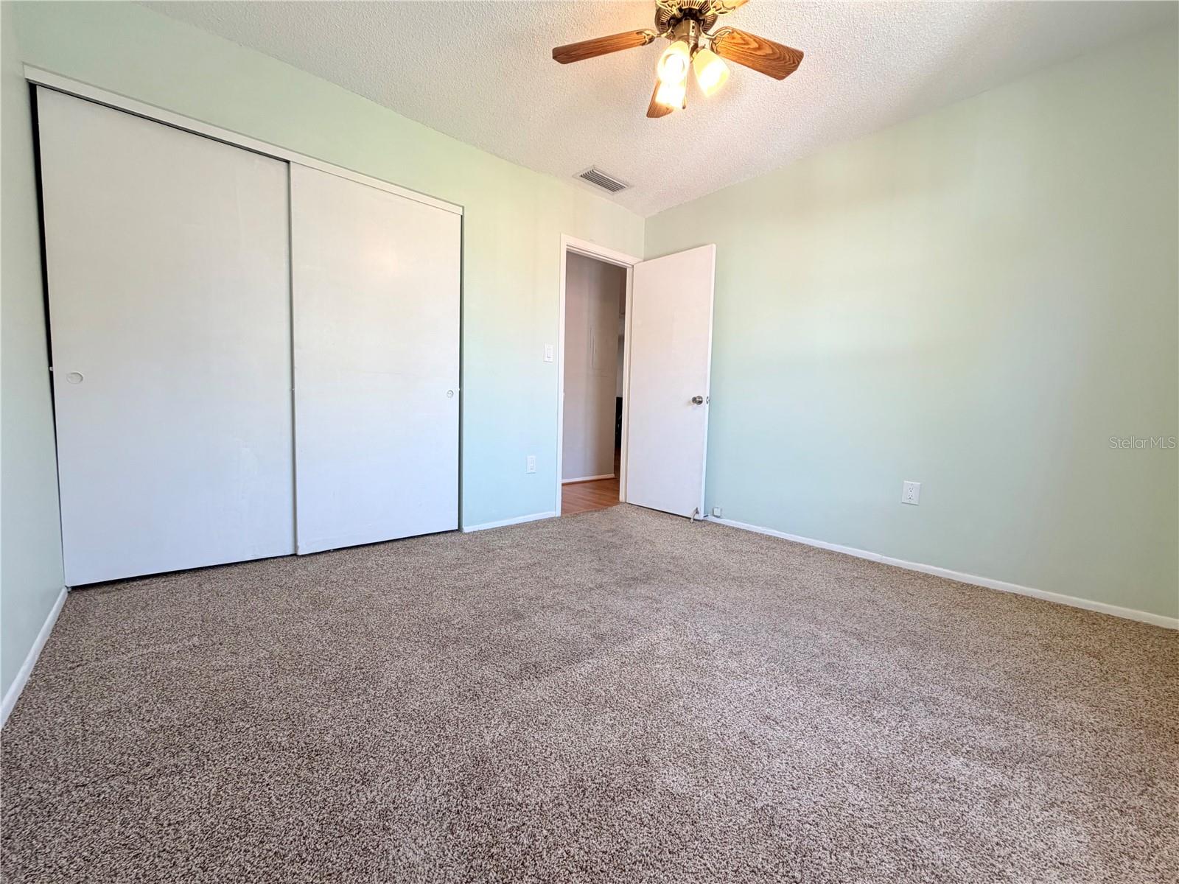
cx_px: 590
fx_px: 477
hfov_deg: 102.1
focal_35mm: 14
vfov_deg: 85.7
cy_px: 442
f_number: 2.2
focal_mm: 2.22
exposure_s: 1/120
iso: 250
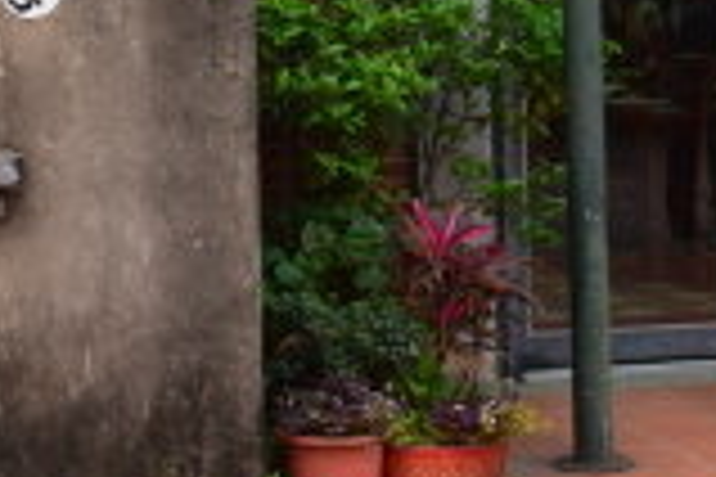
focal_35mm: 116
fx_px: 2307
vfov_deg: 11.3
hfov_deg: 17.6
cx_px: 275
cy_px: -236
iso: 400
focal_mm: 24
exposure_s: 1/40
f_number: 6.3
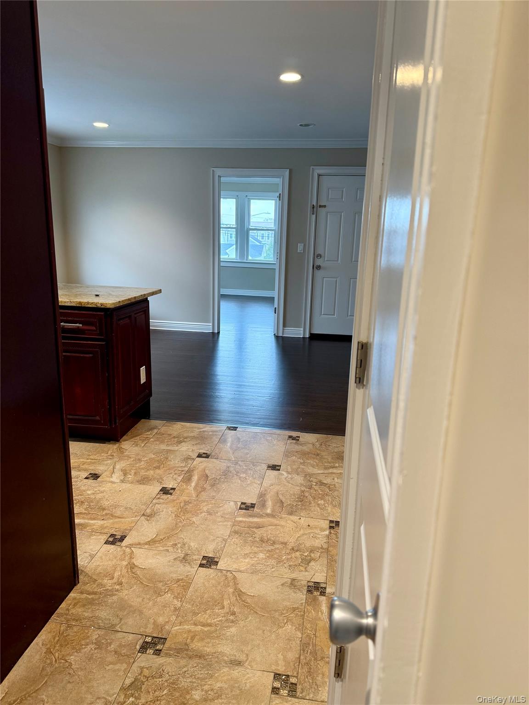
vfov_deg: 71.6
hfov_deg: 56.8
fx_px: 489
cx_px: 264
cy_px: 352
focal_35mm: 24
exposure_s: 1/122
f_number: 1.78
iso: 160
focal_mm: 6.76
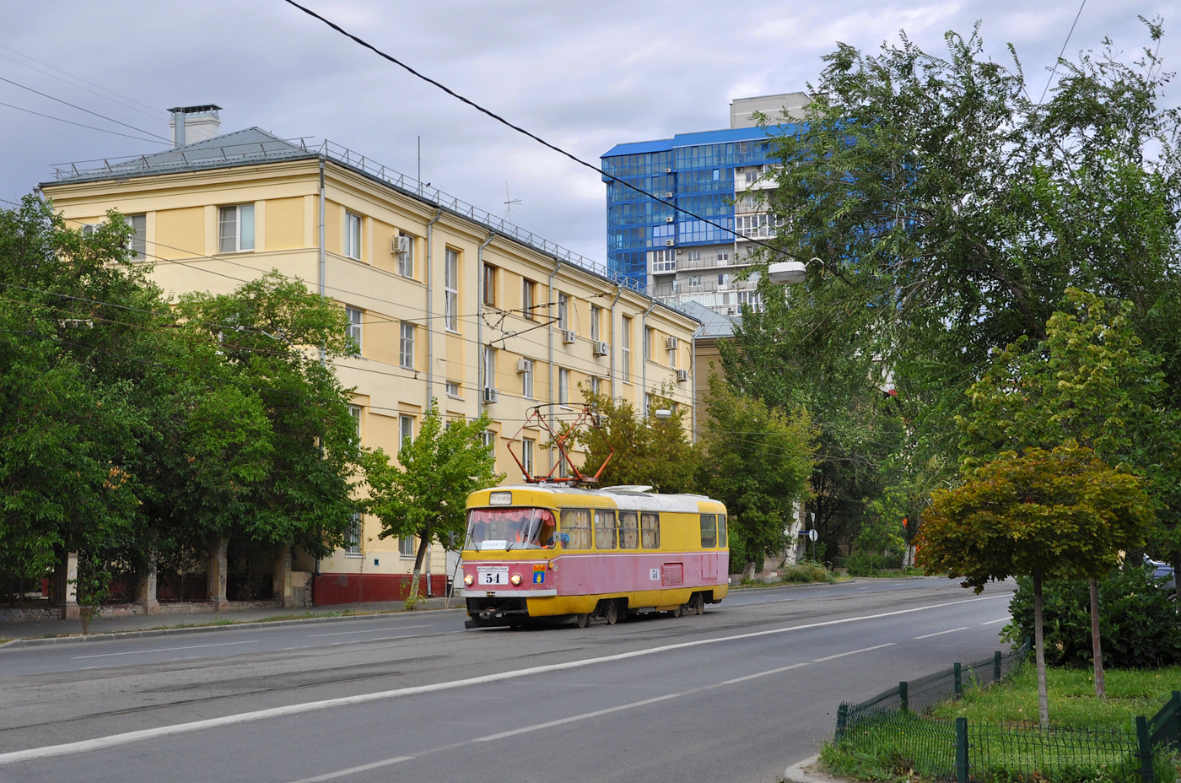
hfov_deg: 43.7
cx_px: 590
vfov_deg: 29.8
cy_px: 392
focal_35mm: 45
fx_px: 1474
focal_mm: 30
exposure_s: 1/320
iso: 200
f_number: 6.3
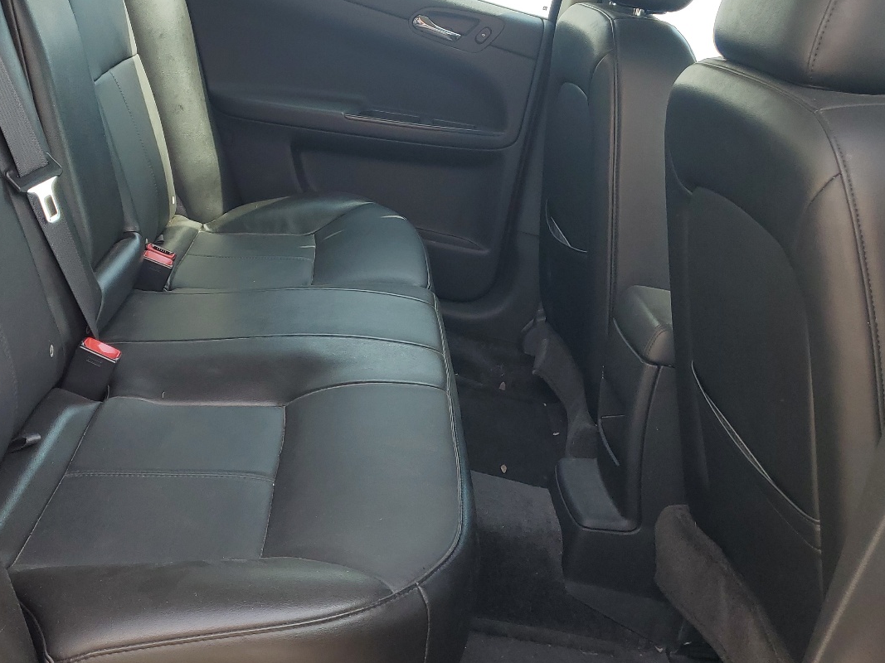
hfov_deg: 47.5
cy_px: 230
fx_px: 997
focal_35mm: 39
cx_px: 334
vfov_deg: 36.5
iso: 50
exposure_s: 1/385
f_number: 1.5
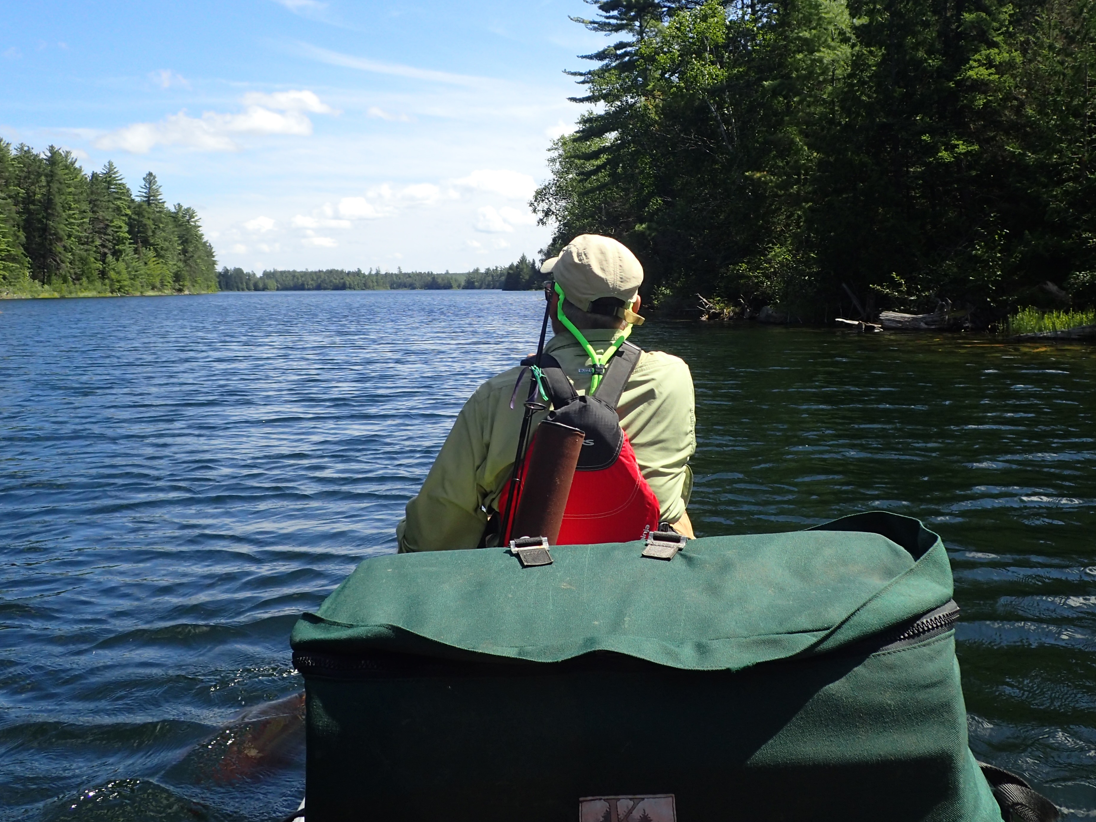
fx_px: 1108
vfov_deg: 40.6
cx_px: 569
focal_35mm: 35
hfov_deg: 52.6
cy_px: 345
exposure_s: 1/800
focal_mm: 5.14
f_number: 3.2
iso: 100
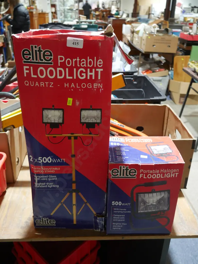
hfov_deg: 44.2
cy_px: 132
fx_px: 244
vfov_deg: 56.8
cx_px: 99
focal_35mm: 32
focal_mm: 16
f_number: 3.6
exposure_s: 1/60
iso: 1000
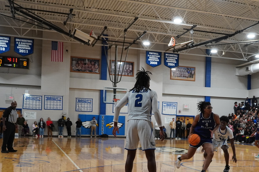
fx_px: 365
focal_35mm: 51
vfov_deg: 26.4
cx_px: 170
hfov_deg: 38.7
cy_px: 122
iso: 1600
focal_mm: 23
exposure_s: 1/160
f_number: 4
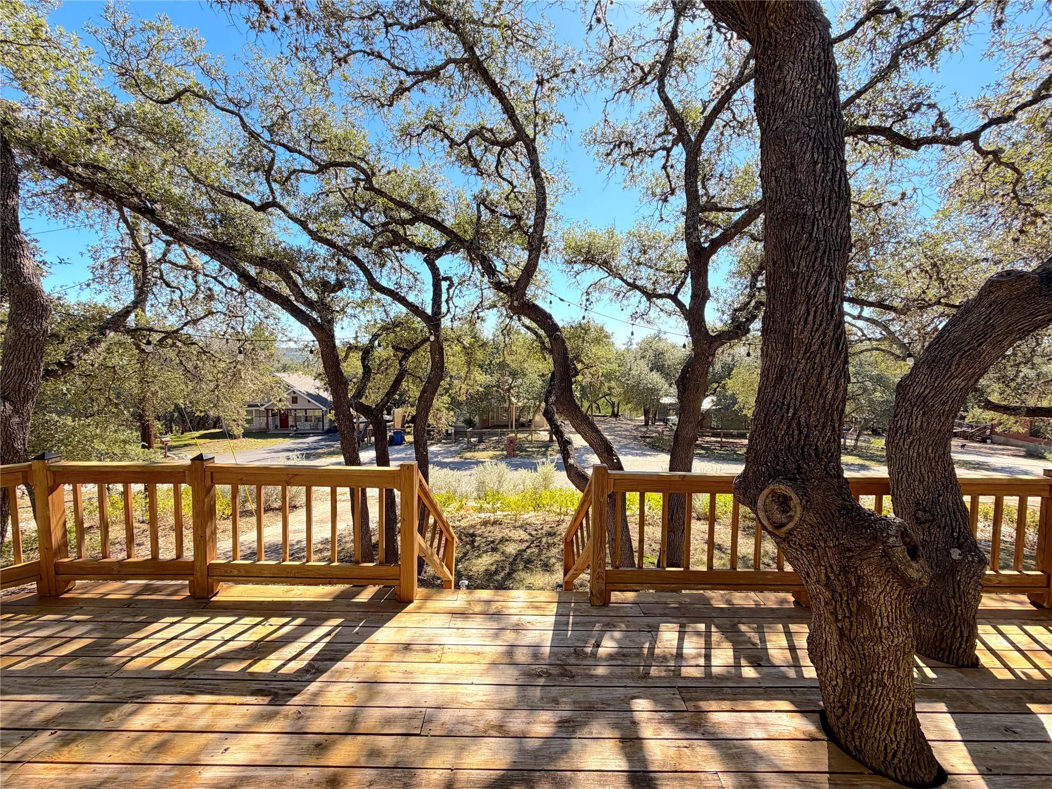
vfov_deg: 85.7
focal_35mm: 14
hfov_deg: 102.1
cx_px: 526
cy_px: 394
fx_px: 425
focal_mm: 2.22
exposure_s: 1/651
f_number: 2.2
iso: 40
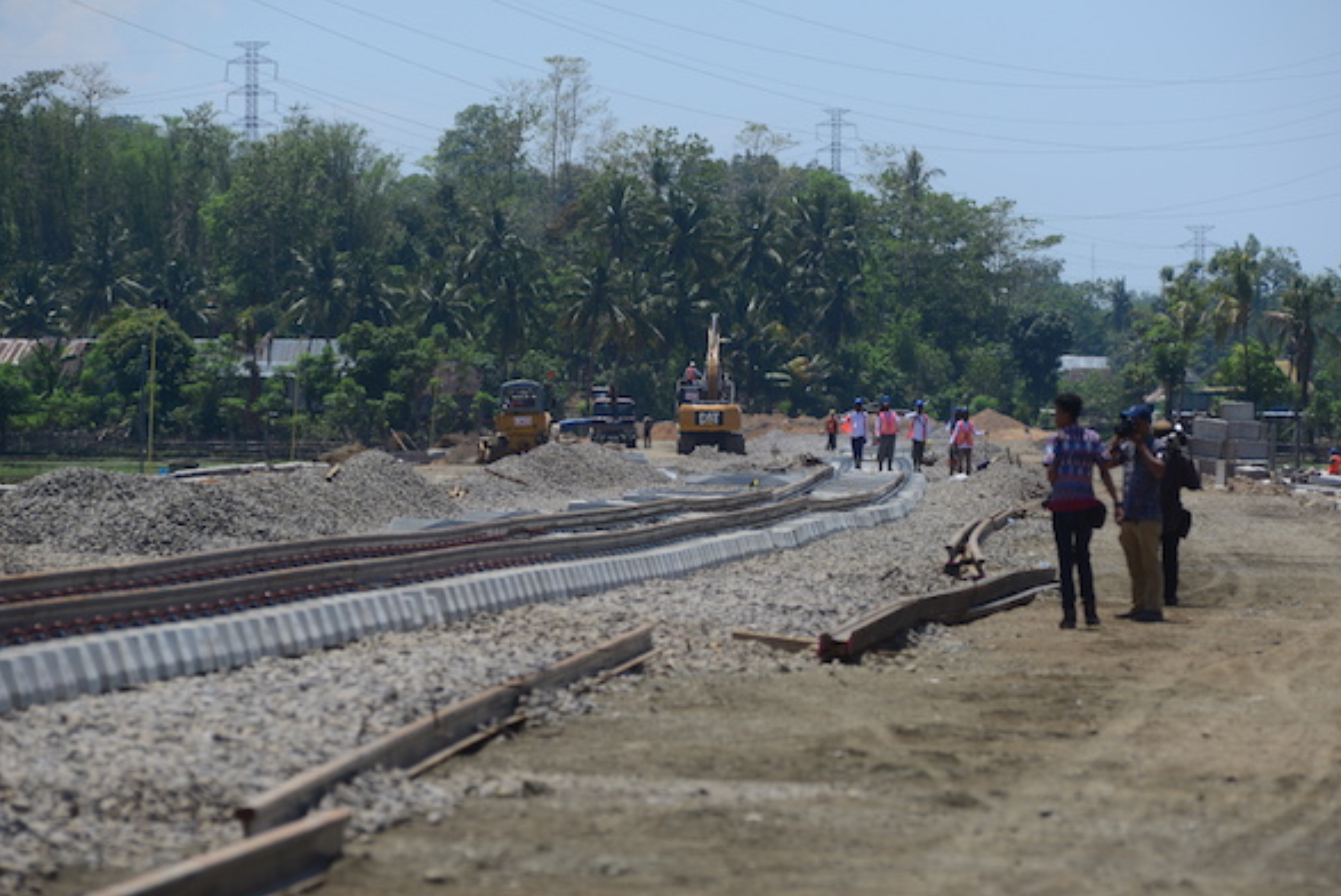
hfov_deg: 9.4
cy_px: 479
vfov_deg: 6.3
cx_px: 708
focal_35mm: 218
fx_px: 8124
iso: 160
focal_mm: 200
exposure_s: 1/1000
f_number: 7.1
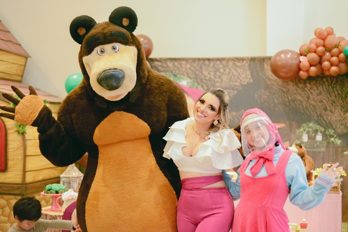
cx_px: 174
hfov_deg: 39.6
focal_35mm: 50
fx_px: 483
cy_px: 116
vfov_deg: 27.0
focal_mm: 50
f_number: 2.2
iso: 6400
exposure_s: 1/800
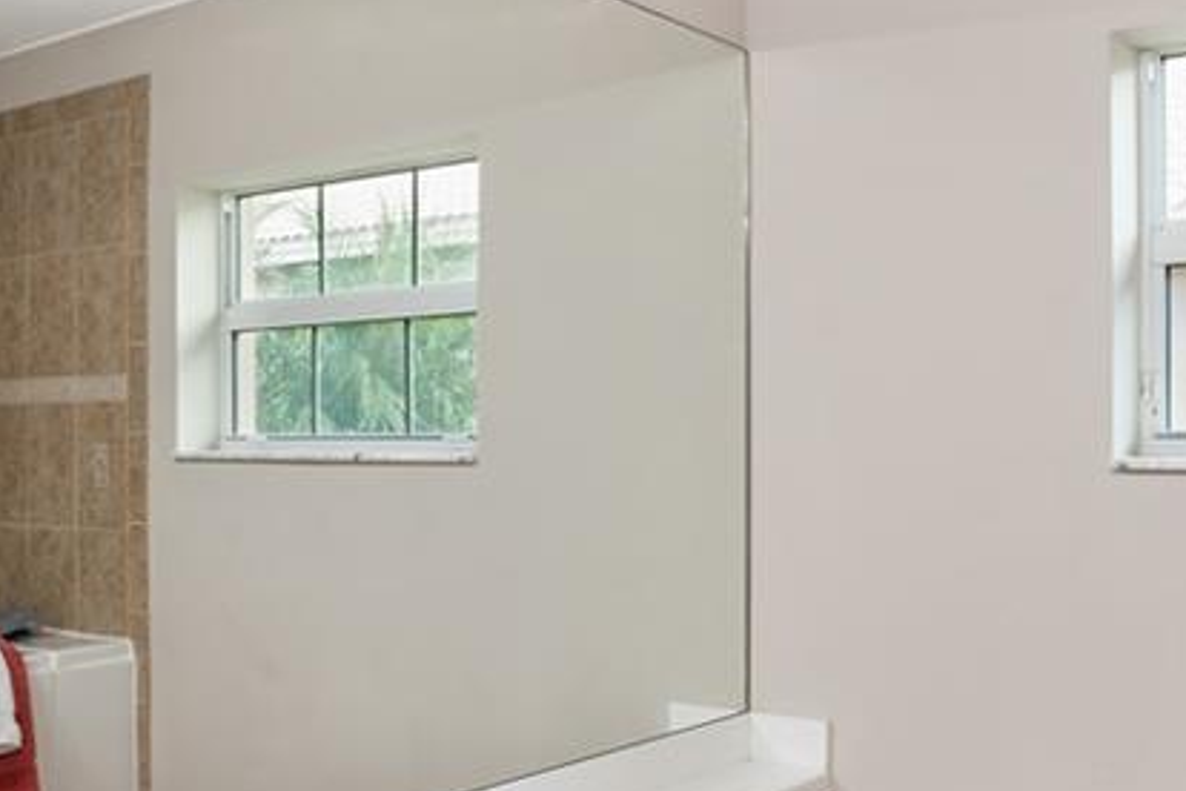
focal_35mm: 42
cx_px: 610
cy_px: 411
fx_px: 1384
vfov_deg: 31.9
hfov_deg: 46.4
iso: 400
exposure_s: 1/13
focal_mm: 17
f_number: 8
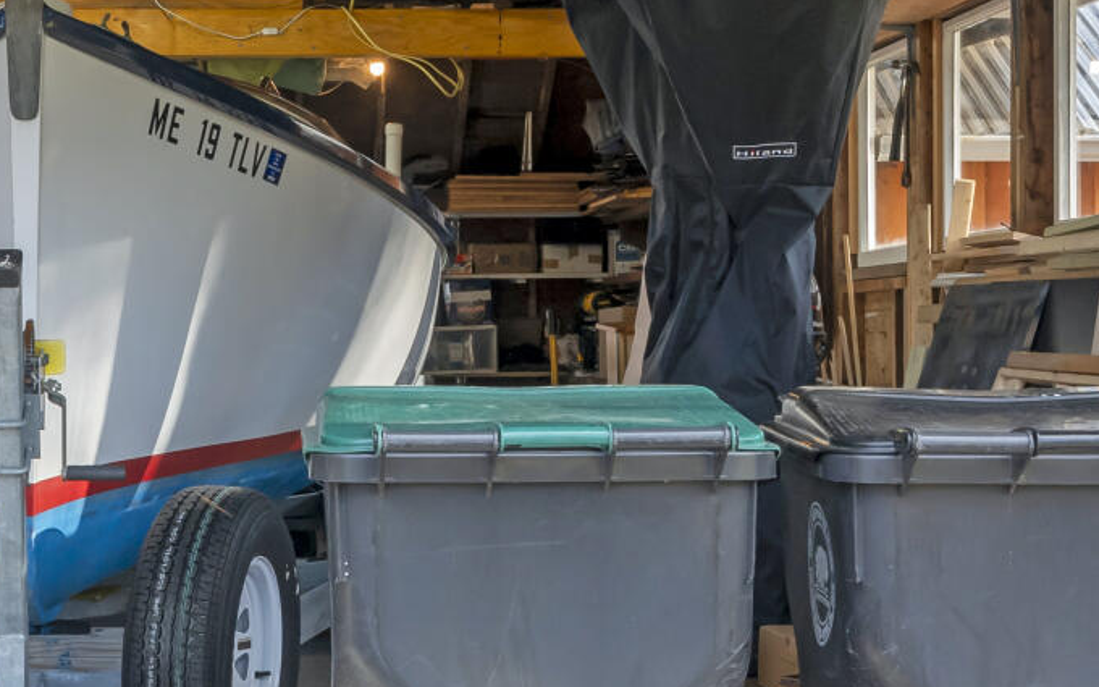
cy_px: 319
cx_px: 179
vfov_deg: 18.1
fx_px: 2156
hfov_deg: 27.9
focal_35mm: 72
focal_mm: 16
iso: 800
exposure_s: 1/60
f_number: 8
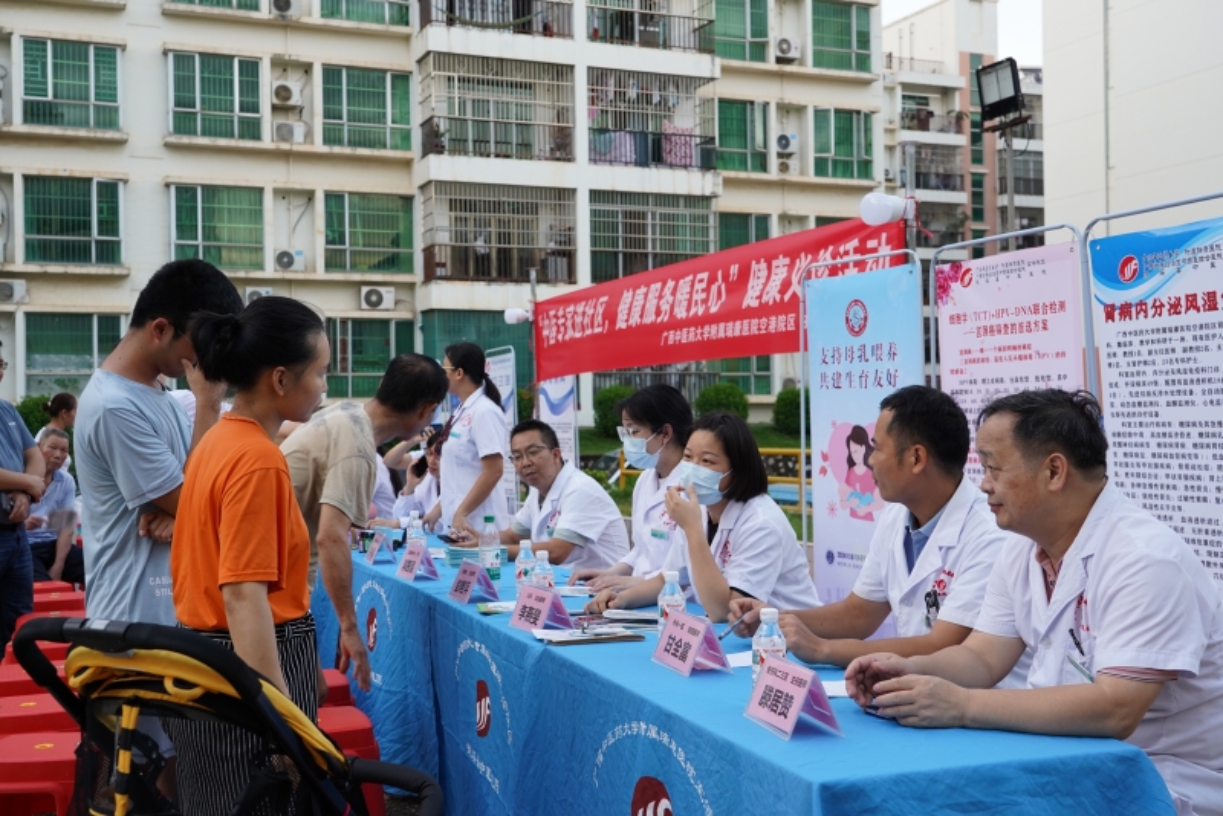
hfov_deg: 49.5
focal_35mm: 39
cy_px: 408
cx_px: 612
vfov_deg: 34.2
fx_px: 1325
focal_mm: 39
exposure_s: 1/60
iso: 500
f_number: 6.3
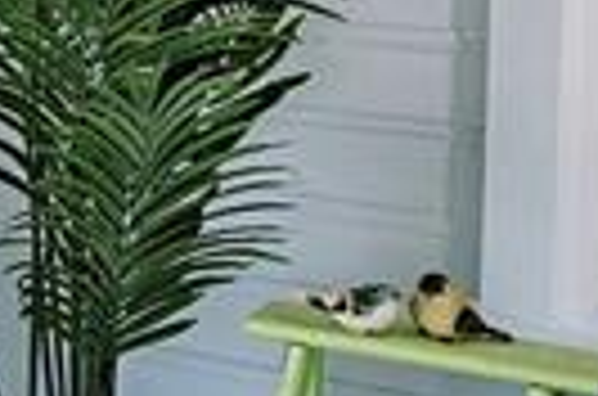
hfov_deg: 13.1
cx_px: -917
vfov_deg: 12.1
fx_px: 1790
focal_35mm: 108
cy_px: -171
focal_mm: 9
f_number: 8
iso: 160
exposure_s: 1/20
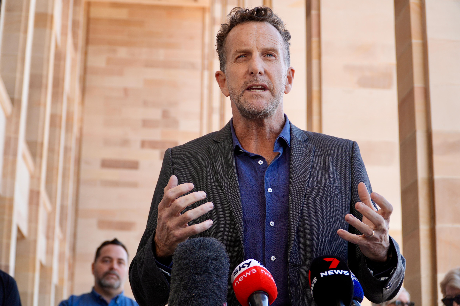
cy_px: 153
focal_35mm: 63
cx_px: 230
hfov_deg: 31.9
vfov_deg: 21.6
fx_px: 805
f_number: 4
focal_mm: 42
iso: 160
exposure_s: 1/160
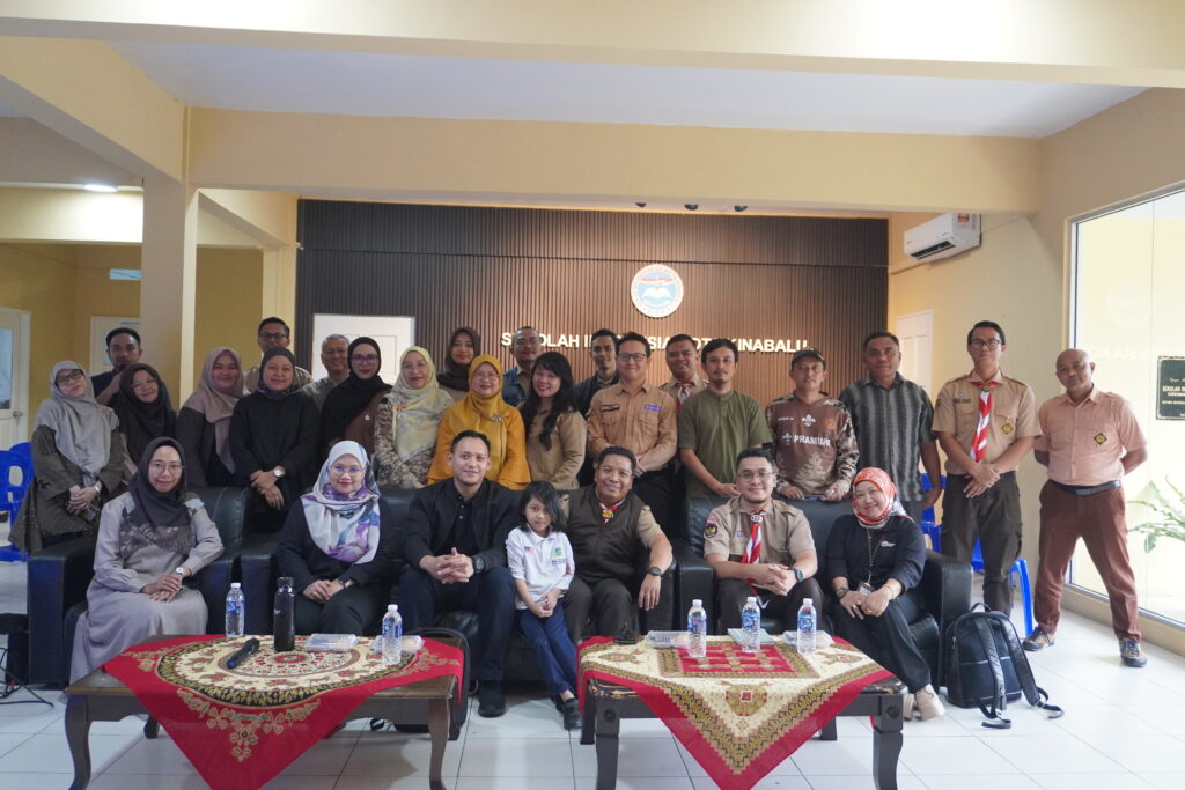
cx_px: 592
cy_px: 395
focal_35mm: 32
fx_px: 1037
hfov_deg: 59.5
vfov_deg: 41.7
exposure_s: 1/160
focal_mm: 21
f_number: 4
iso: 2000
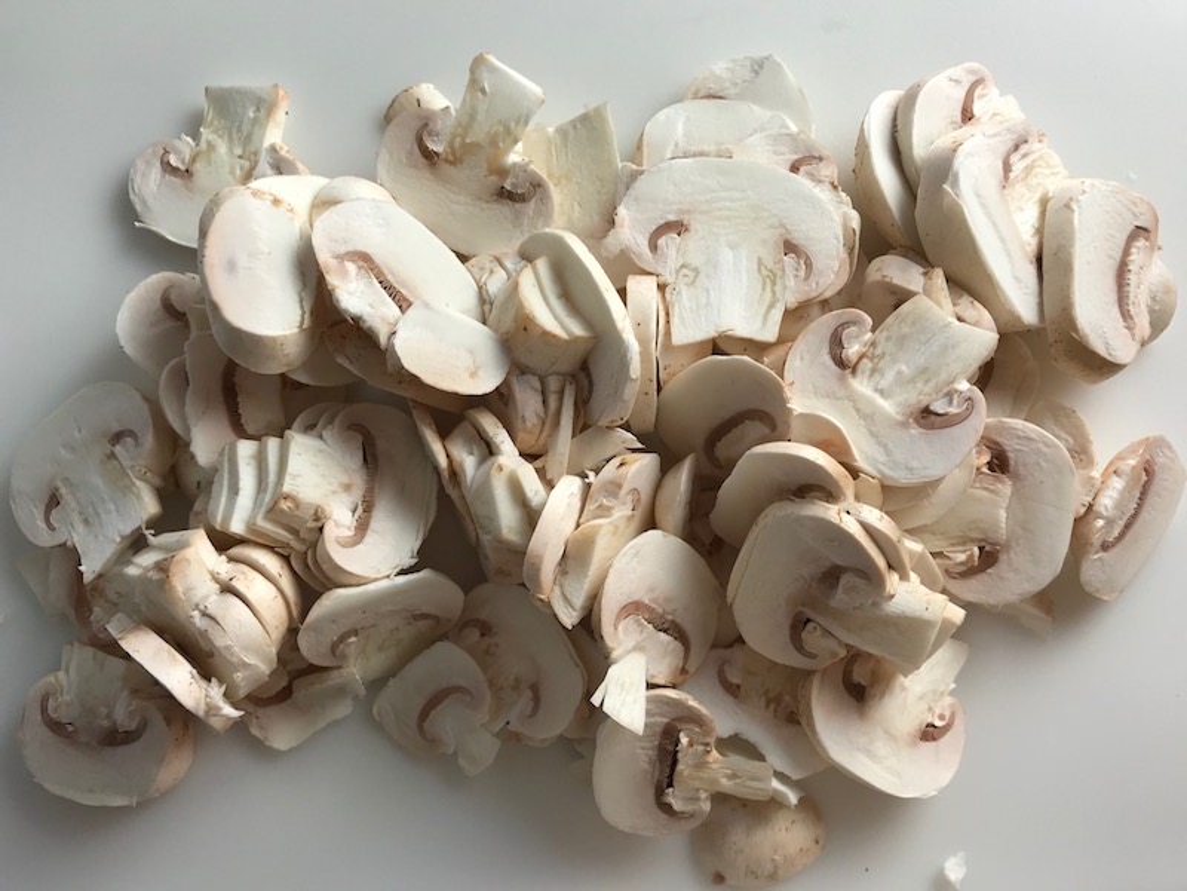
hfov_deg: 63.4
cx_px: 594
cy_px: 446
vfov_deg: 49.7
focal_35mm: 28
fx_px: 960
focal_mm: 3.99
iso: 25
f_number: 1.8
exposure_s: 1/120
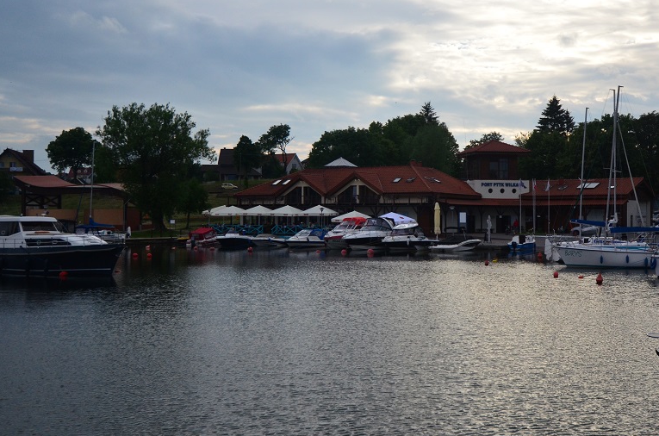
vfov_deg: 28.5
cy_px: 187
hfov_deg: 41.8
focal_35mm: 47
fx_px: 858
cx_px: 398
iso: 640
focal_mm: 24
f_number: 4
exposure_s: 1/4000
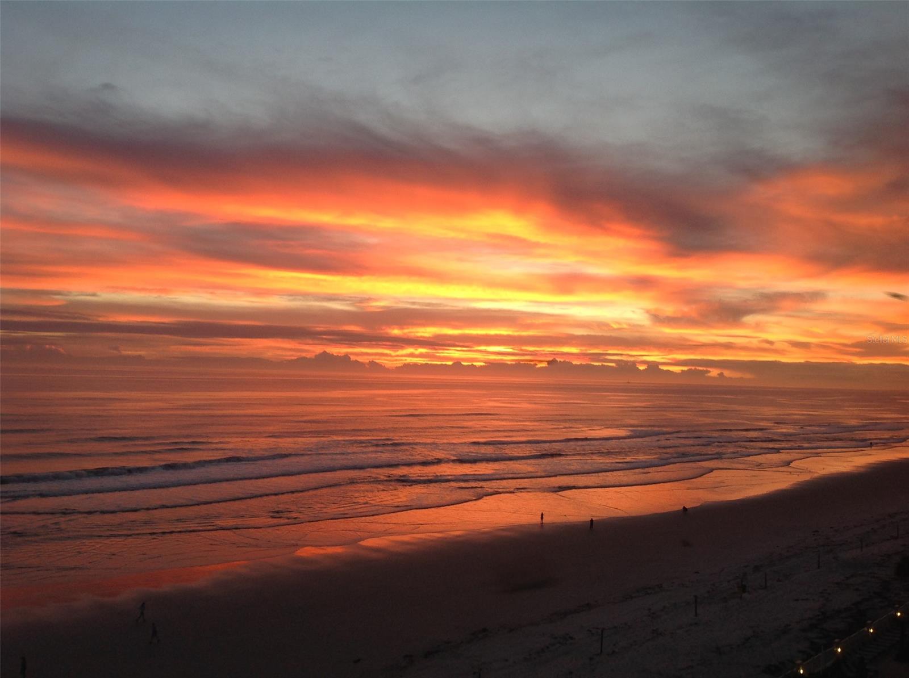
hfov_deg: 52.7
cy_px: 339
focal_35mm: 35
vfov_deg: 40.6
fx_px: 917
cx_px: 454
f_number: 2.4
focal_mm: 4.28
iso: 50
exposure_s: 1/60
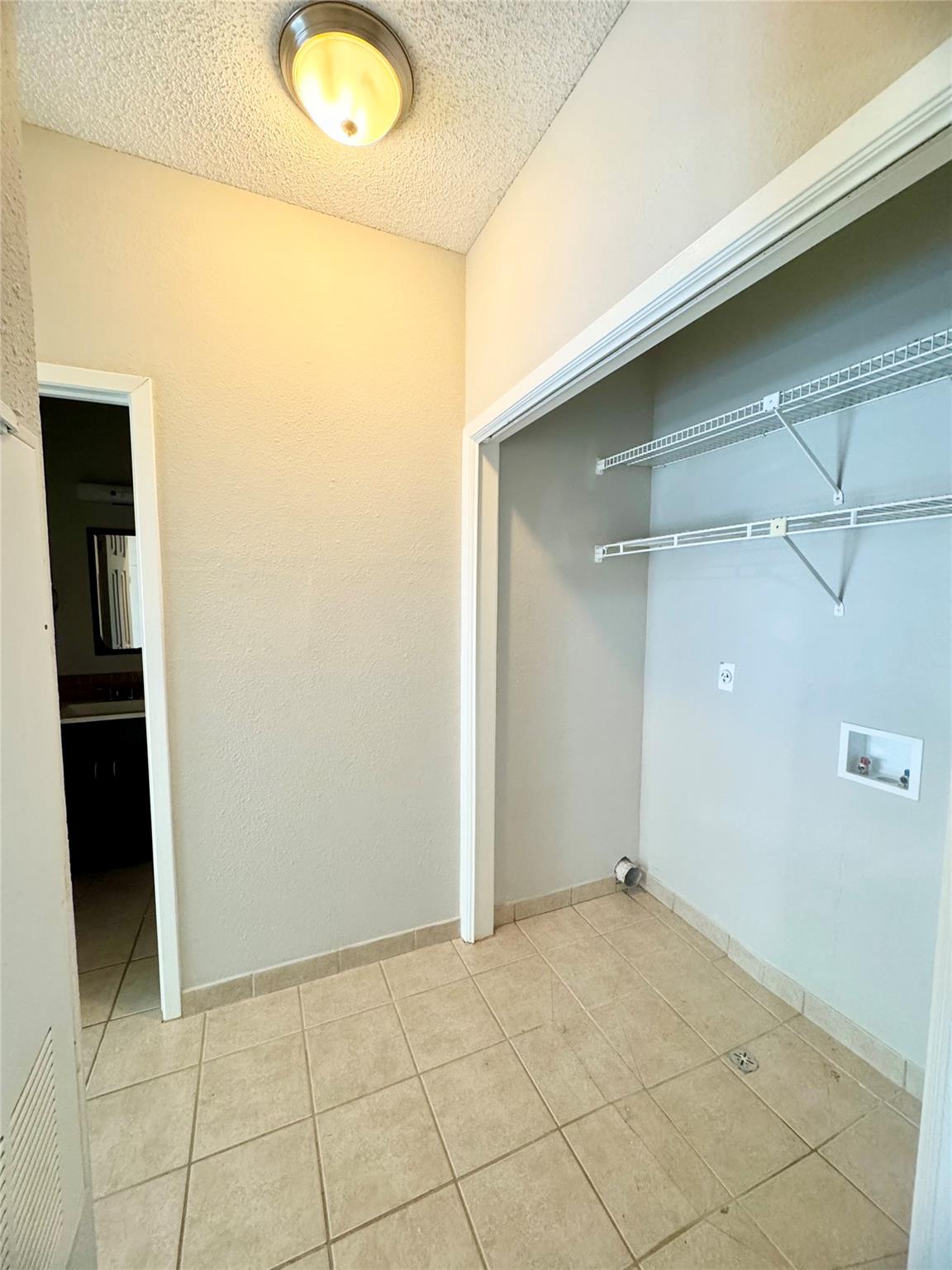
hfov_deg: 85.7
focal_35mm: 14
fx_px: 513
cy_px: 635
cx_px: 476
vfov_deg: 102.1
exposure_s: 1/60
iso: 320
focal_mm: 2.22
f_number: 2.2
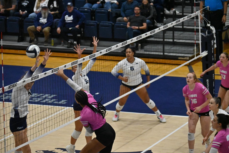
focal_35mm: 180
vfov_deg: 7.6
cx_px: 114
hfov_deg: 11.4
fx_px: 1145
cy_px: 76
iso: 10000
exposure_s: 1/1000
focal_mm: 120
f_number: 5.6
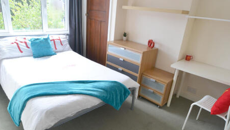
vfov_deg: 49.5
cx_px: 118
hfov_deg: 78.7
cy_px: 70
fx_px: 140
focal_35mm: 23
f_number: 5.6
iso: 400
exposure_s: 1/125
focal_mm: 14
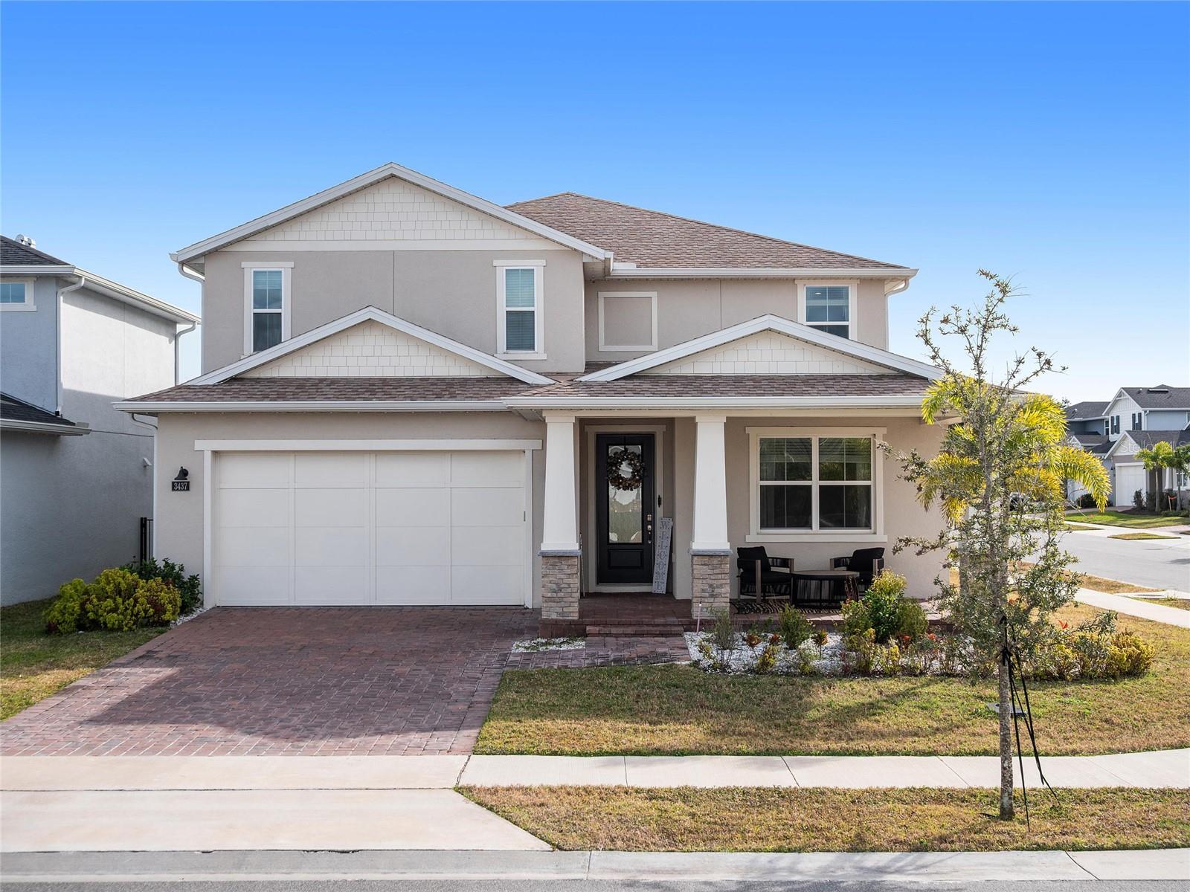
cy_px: 446
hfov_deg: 42.9
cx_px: 595
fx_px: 1513
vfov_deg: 32.9
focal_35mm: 44
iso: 200
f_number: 4.5
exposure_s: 1/800
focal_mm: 22
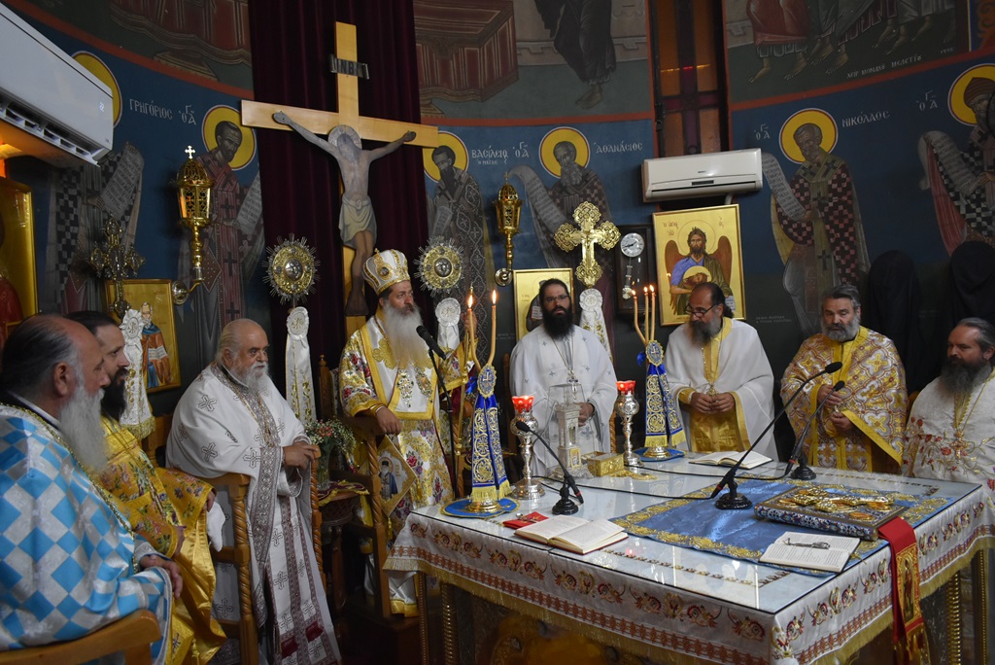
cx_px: 498
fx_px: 747
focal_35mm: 27
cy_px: 332
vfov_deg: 48.0
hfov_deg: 67.4
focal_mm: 18
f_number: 3.5
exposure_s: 1/125
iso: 1600
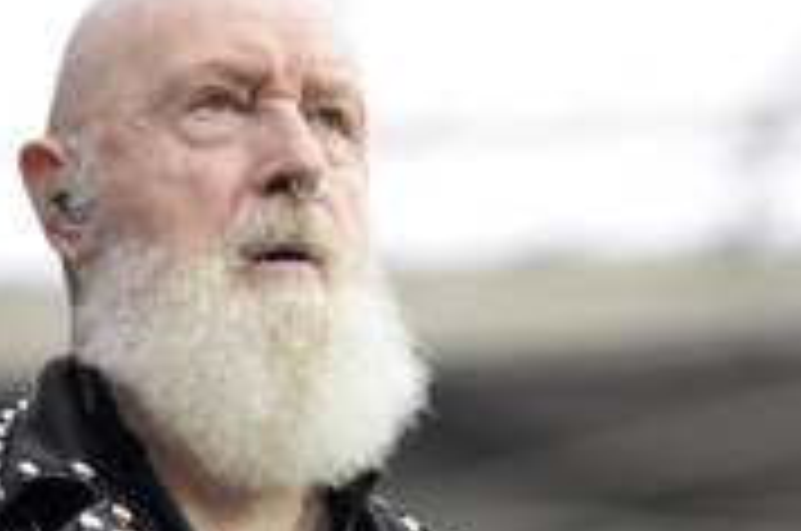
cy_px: 513
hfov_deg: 6.0
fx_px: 7596
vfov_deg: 4.0
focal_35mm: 342
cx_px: 196
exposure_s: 1/800
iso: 400
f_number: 2.8
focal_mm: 135
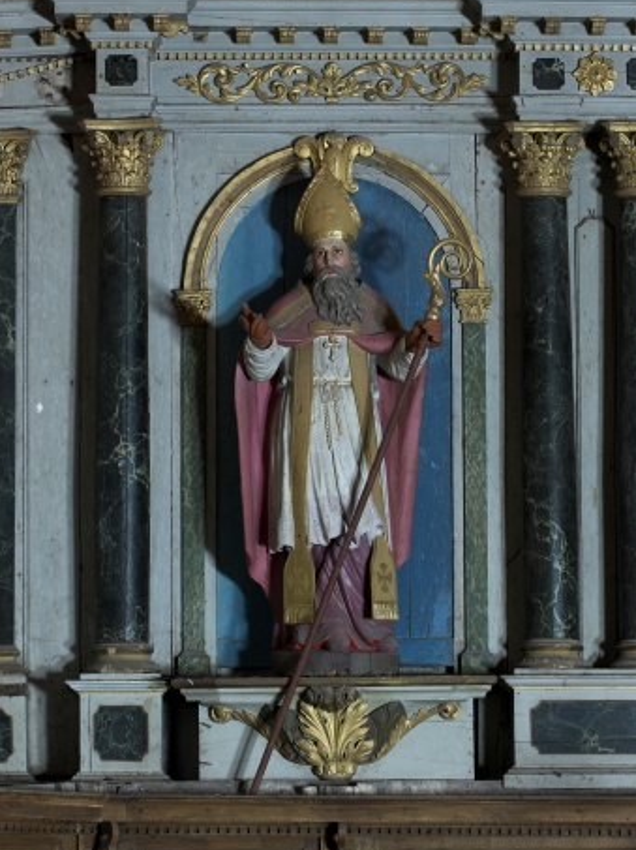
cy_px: 398
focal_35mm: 172
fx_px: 4208
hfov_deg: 8.6
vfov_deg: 11.5
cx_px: 320
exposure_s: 1/60
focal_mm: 105
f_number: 9
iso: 200
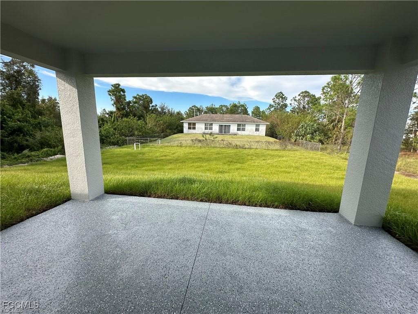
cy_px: 157
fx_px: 169
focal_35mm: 14
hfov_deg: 102.1
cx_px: 209
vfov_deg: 85.7
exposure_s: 1/720
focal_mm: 2.22
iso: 40
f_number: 2.2
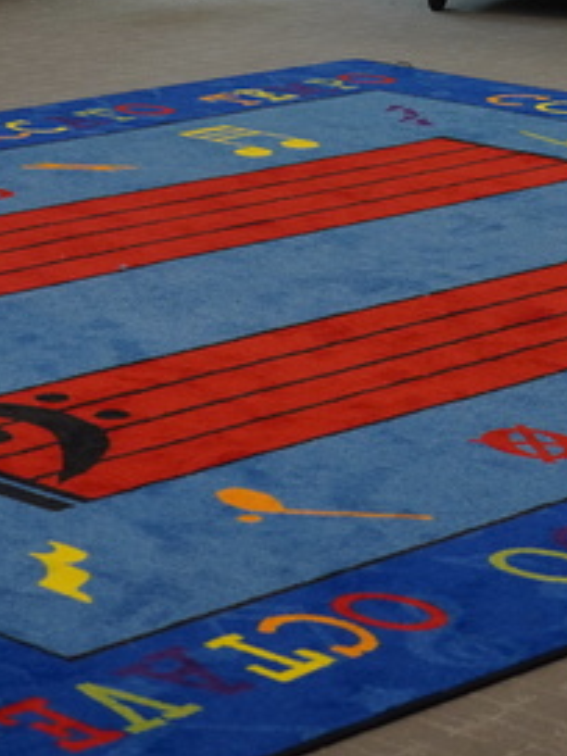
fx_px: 2927
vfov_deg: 14.5
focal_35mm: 134
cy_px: 43
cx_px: 253
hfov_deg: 11.1
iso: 1000
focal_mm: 37
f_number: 4
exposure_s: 1/160
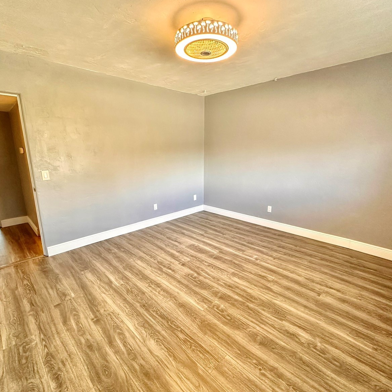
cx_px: 188
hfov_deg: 83.9
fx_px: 218
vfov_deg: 84.0
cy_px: 198
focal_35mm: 17
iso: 250
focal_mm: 2.22
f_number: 2.2
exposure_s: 1/120
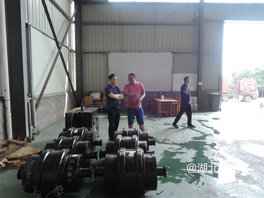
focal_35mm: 24
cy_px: 99
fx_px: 183
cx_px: 132
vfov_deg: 56.8
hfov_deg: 71.6
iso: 80
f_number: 2.8
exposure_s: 1/40
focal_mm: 5.1
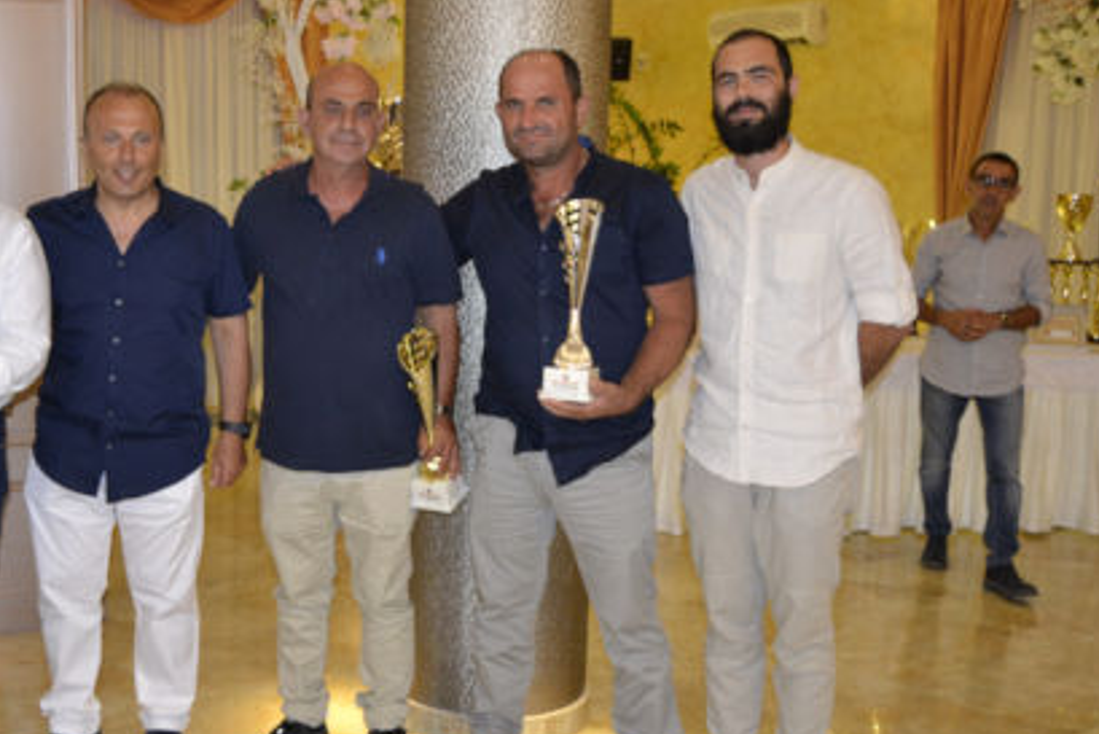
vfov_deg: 30.5
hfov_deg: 43.6
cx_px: 331
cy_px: 406
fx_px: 1344
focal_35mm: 44
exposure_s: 1/60
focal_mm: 20
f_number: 3.5
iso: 1100
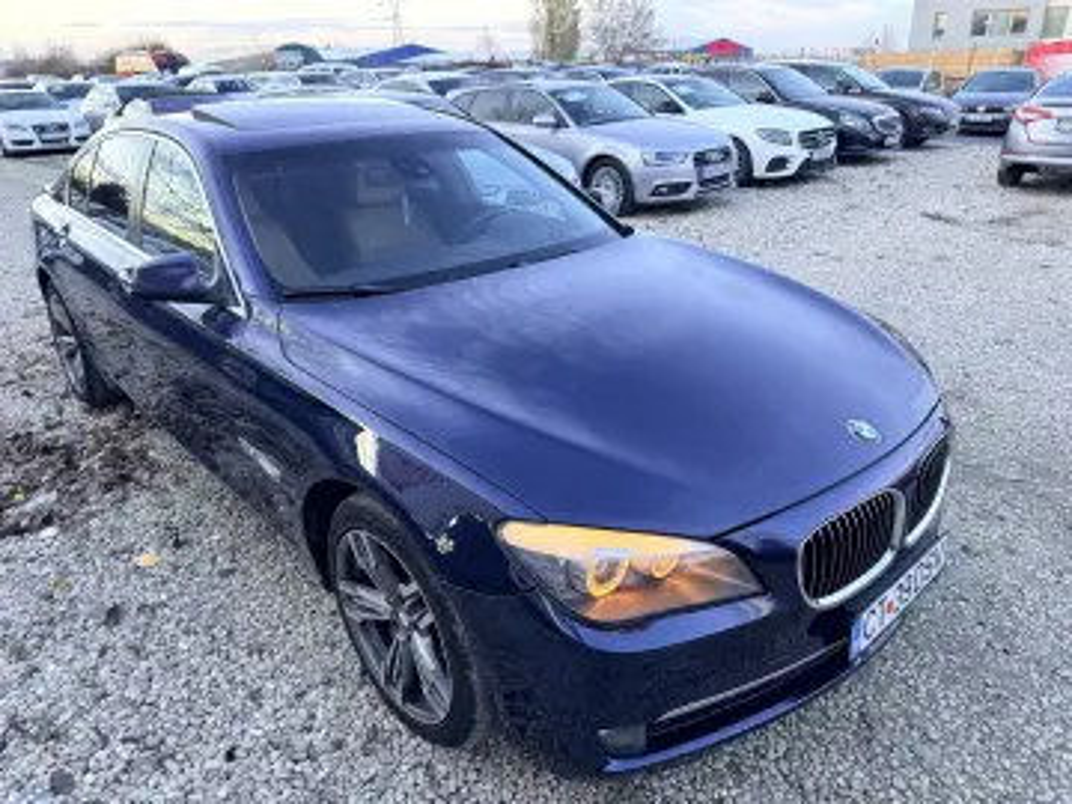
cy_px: 402
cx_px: 536
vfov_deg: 56.8
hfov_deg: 71.6
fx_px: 743
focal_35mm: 24
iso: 200
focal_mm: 6.76
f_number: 1.78
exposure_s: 1/50
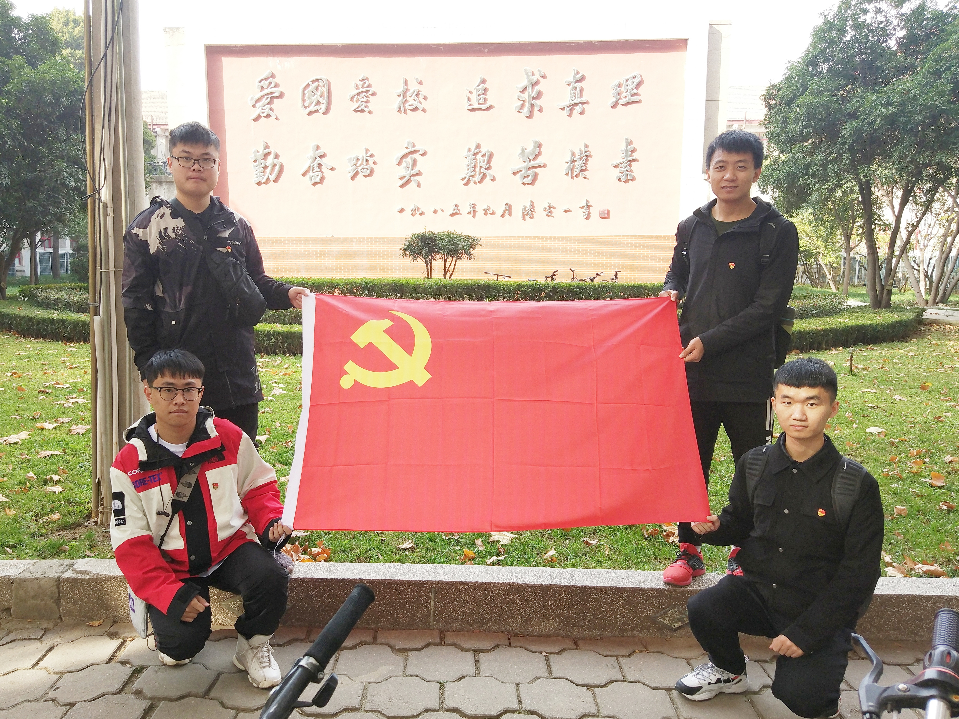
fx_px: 637
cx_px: 480
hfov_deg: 73.9
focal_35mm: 23
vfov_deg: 58.9
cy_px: 360
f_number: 2
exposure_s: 1/121
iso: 100
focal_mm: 4.06
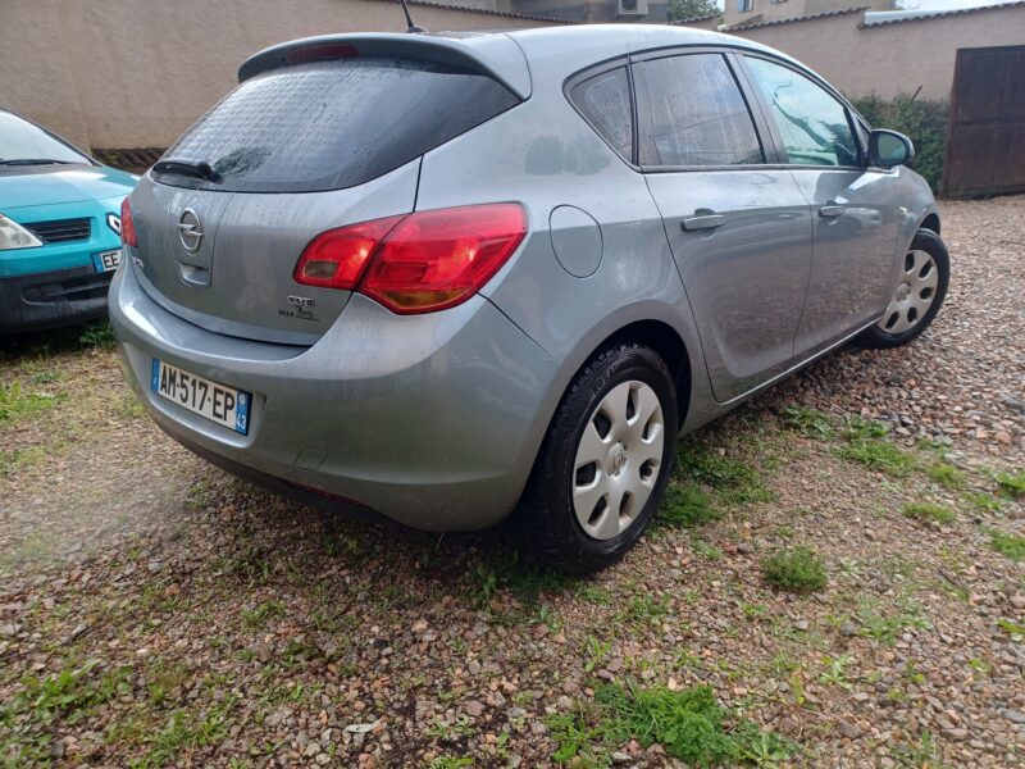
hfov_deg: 69.4
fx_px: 740
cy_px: 384
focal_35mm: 25
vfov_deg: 54.9
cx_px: 512
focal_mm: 4.6
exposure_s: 1/50
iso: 40
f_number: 1.8
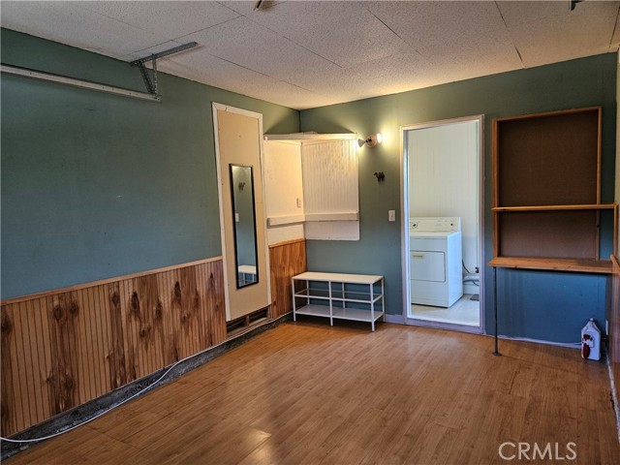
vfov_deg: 58.9
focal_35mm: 23
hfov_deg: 73.9
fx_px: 412
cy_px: 232
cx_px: 310
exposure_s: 1/120
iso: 250
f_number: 1.8
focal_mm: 5.4
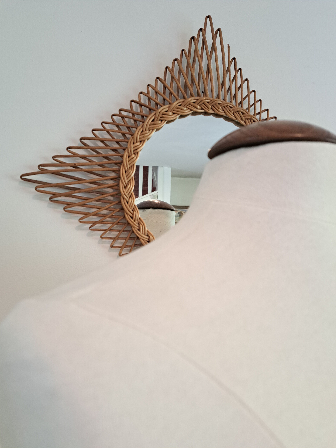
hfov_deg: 56.8
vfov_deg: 71.6
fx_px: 311
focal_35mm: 24
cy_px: 224
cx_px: 168
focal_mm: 5.23
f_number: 1.8
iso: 320
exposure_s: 1/50
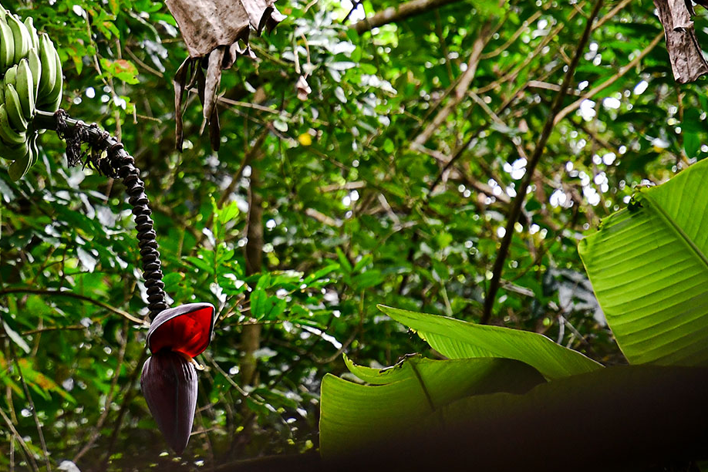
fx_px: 4936
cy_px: 60
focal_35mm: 251
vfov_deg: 5.5
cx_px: 96
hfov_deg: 8.2
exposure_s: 1/160
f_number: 4
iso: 800
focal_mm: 80
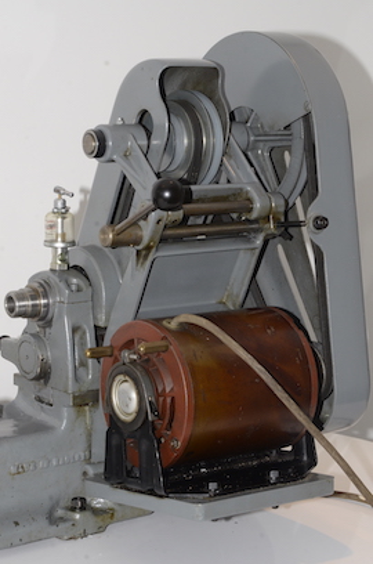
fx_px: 1523
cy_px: 282
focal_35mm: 98
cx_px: 186
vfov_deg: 21.0
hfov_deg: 14.0
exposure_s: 1/60
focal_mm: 65
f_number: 14
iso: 800
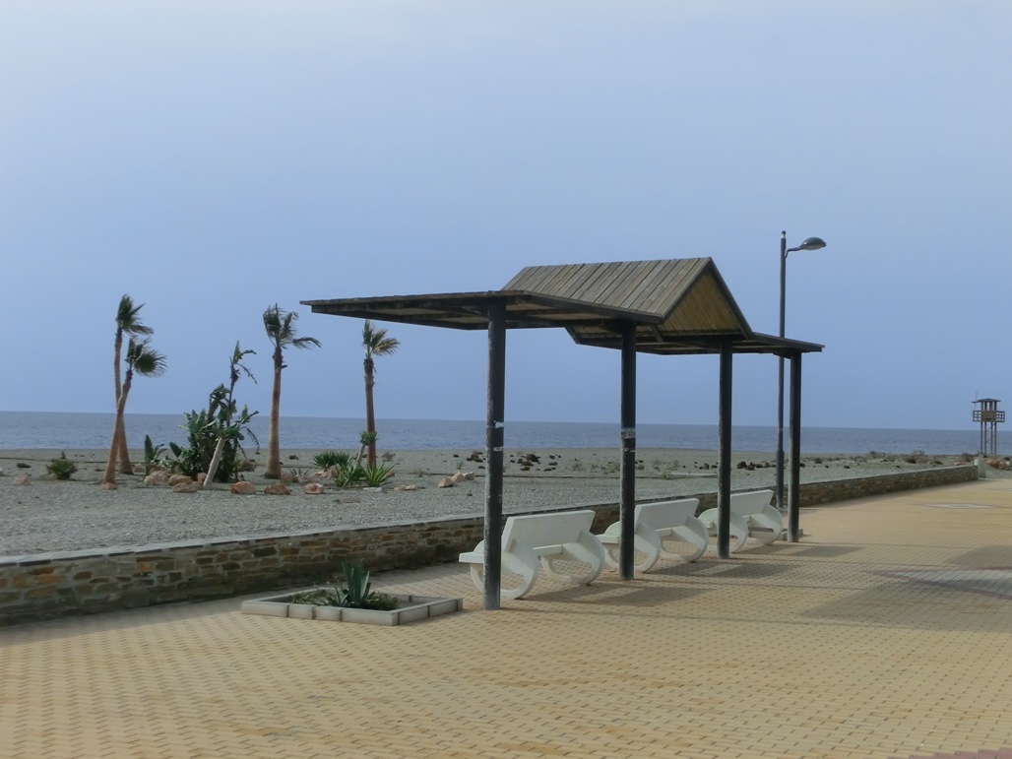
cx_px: 506
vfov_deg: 28.6
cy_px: 380
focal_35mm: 51
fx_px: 1491
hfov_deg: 37.5
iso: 80
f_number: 4.4
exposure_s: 1/1000
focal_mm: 9.09
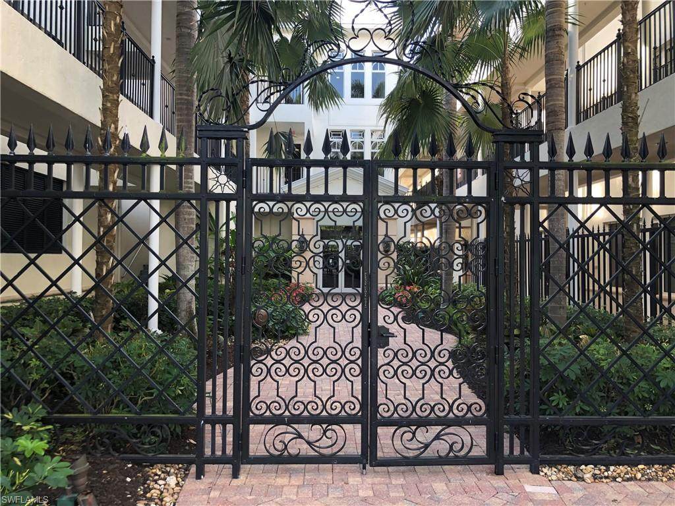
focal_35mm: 28
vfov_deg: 49.7
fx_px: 546
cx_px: 338
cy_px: 253
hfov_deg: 63.4
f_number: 1.8
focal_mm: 3.99
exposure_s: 1/120
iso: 64
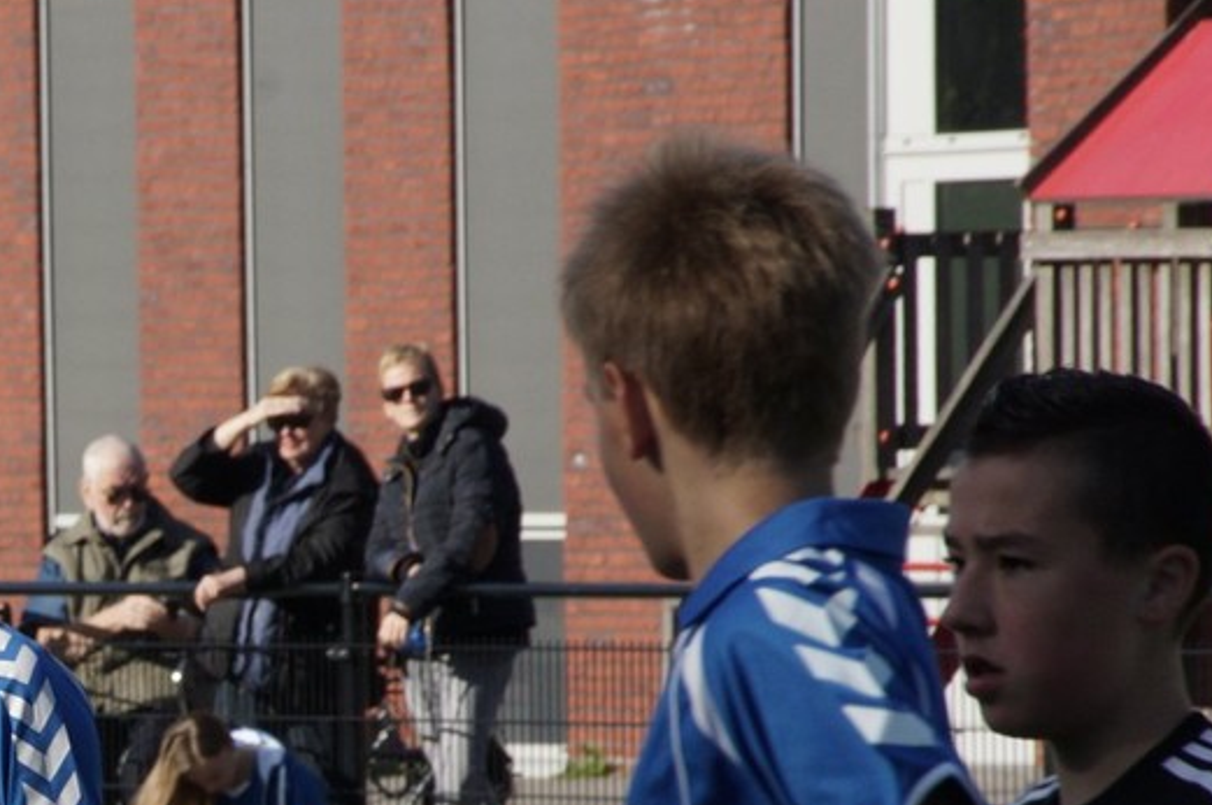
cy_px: 776
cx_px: 121
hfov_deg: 4.4
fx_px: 15871
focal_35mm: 472
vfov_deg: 2.9
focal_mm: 160
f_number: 14
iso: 400
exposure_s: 1/320
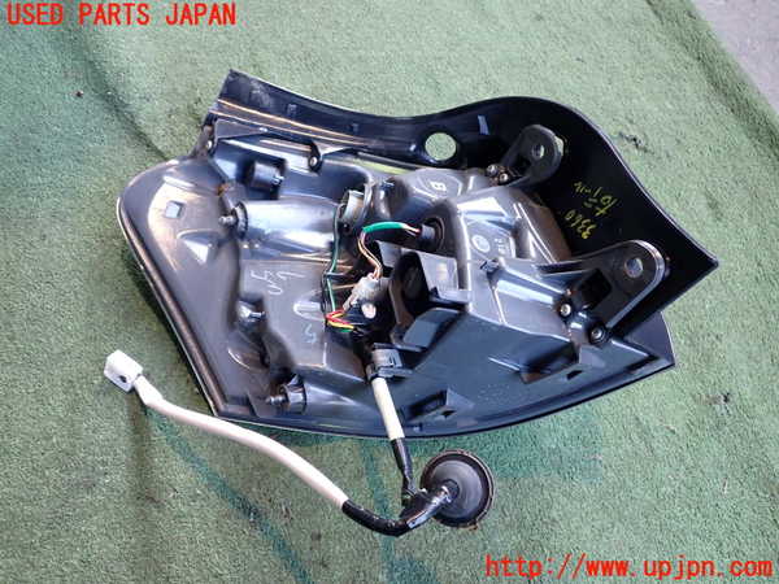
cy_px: 292
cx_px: 390
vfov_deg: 46.8
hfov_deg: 60.0
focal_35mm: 30
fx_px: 675
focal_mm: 5.4
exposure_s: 1/30
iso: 200
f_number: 2.3
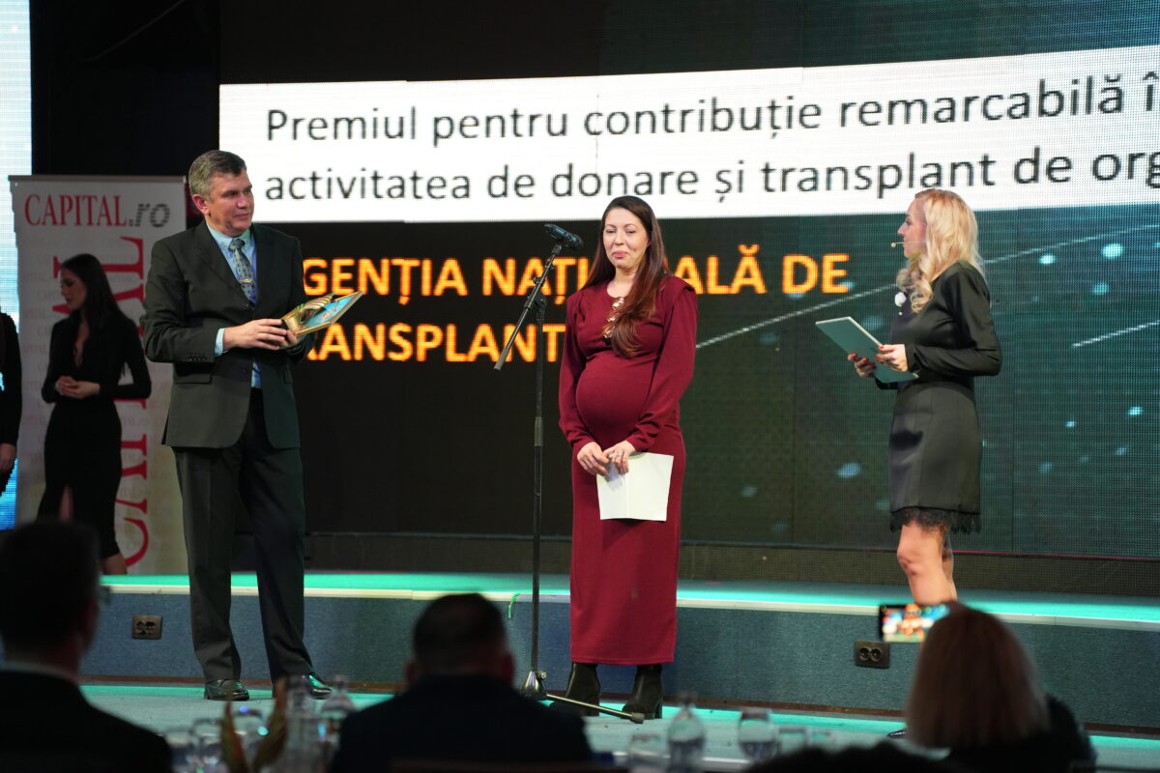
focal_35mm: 126
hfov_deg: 16.3
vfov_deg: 10.9
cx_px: 580
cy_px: 386
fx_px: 4060
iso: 3200
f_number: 3.2
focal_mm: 126
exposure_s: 1/200
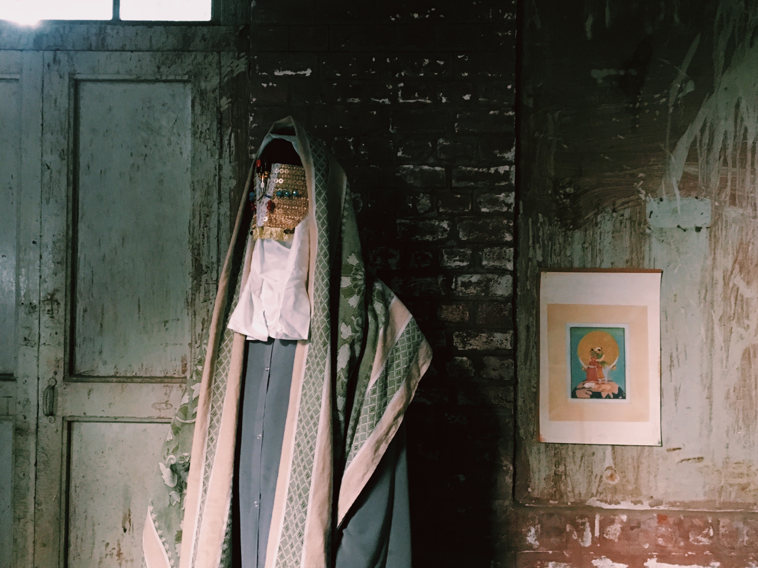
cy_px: 284
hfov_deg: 61.7
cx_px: 379
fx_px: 635
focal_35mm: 29
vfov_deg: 48.2
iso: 500
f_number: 2.2
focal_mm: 4.15
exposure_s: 1/17
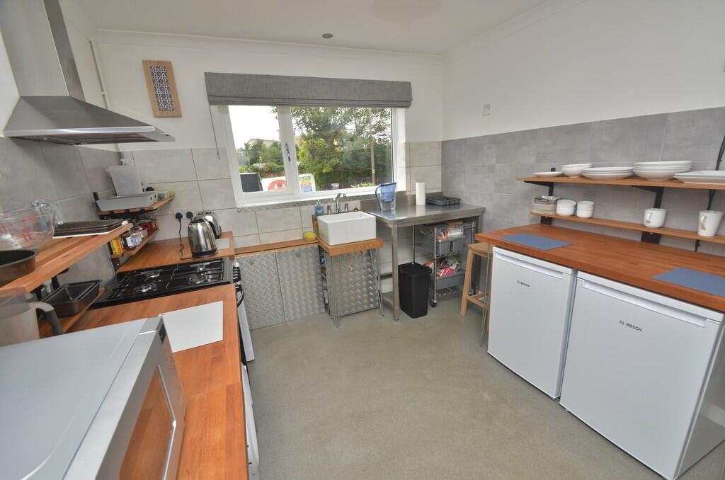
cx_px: 362
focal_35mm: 15
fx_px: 301
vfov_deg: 77.1
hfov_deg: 100.5
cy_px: 240
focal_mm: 10
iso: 400
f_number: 7.1
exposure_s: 1/160
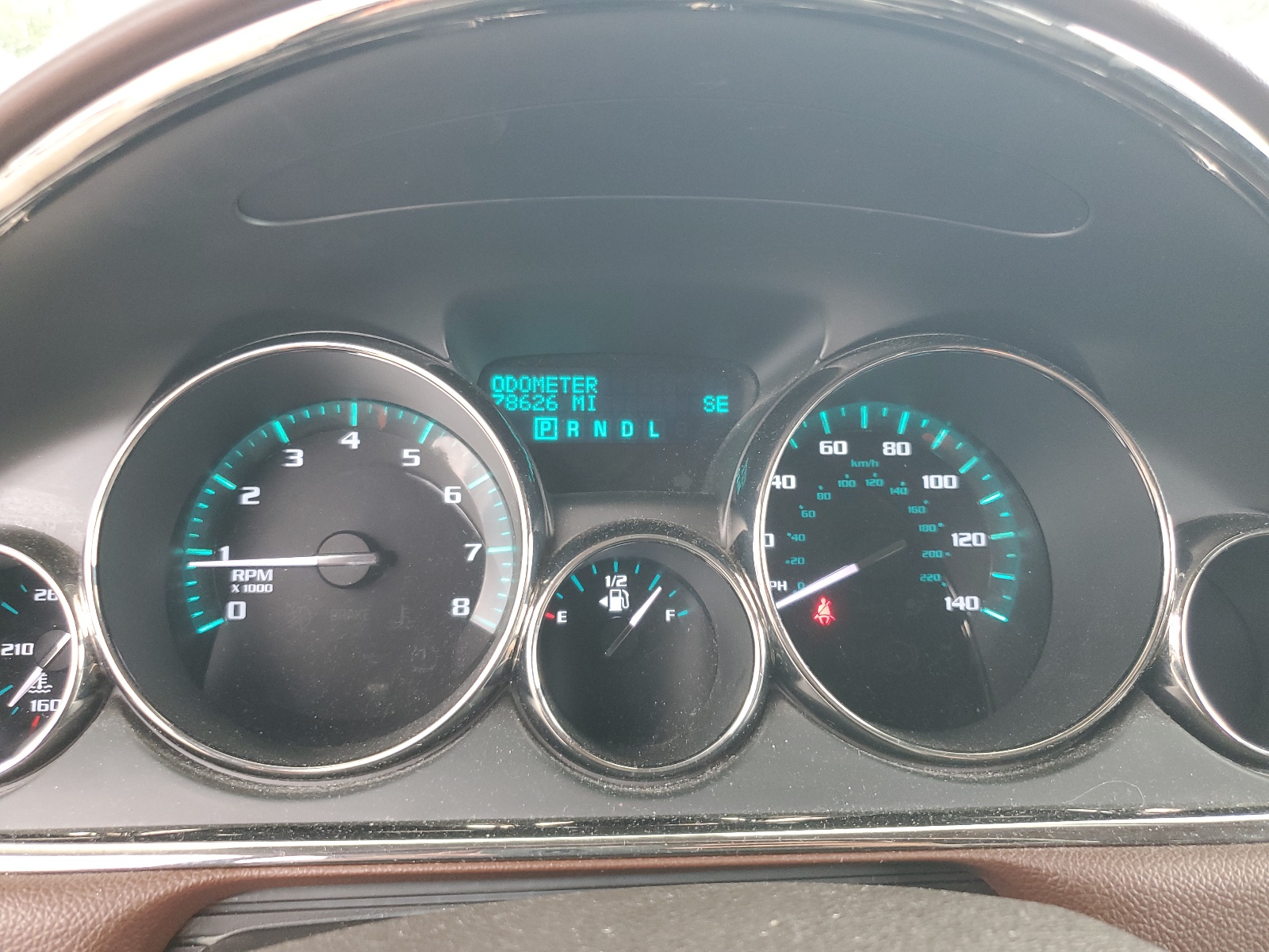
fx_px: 953
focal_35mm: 26
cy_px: 476
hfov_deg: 67.3
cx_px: 634
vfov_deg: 53.1
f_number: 1.5
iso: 84
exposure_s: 1/60.2
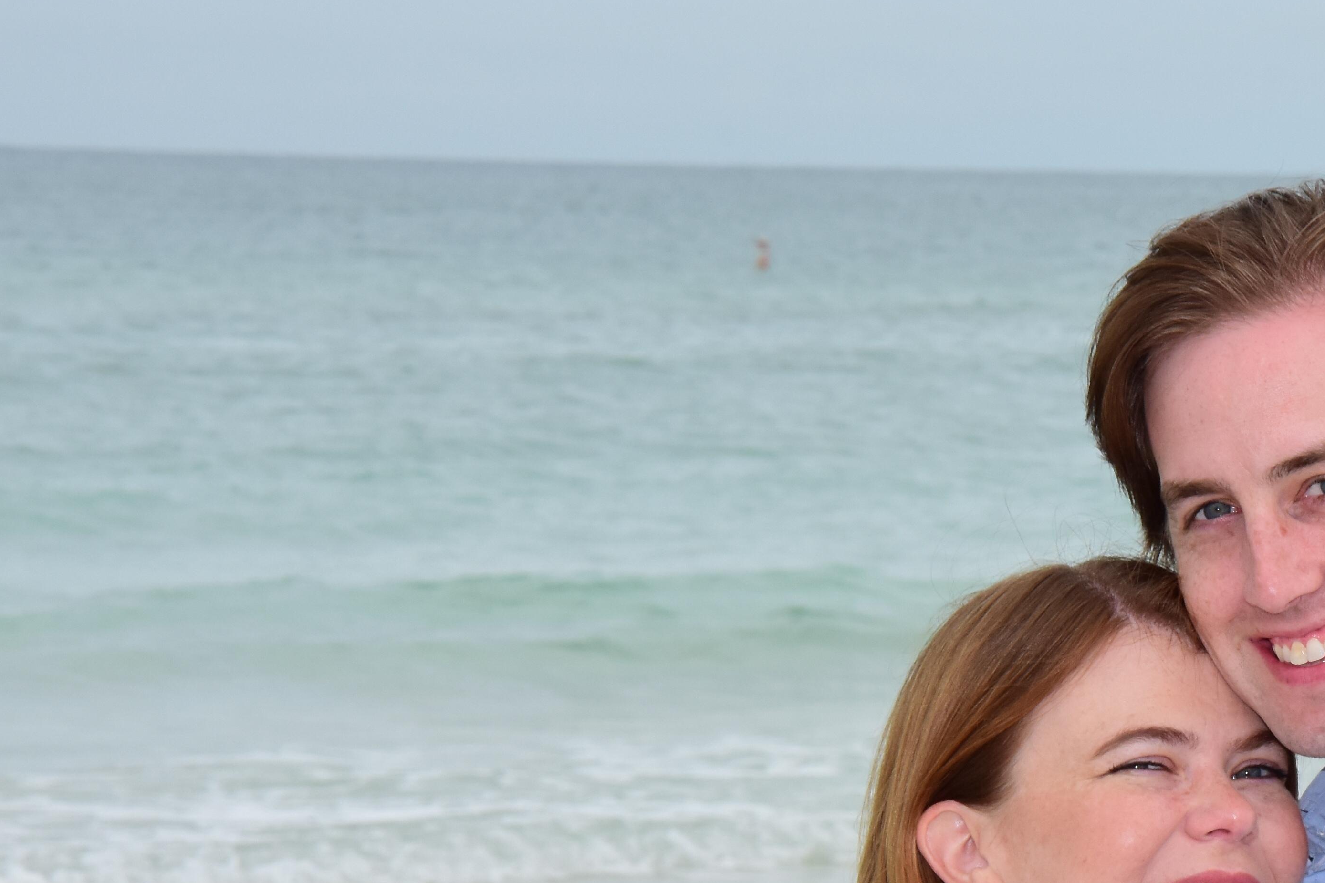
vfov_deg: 5.6
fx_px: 8946
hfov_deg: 8.4
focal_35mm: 243
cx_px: 1277
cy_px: 927
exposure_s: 1/250
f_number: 14
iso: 500
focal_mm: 75
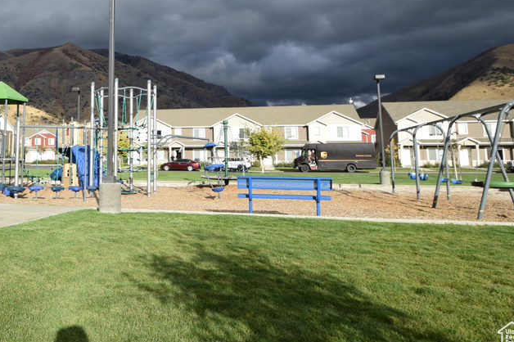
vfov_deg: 39.9
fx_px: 454
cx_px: 115
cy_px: 77
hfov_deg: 55.5
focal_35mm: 32
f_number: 9
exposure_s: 1/320
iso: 200
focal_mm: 13
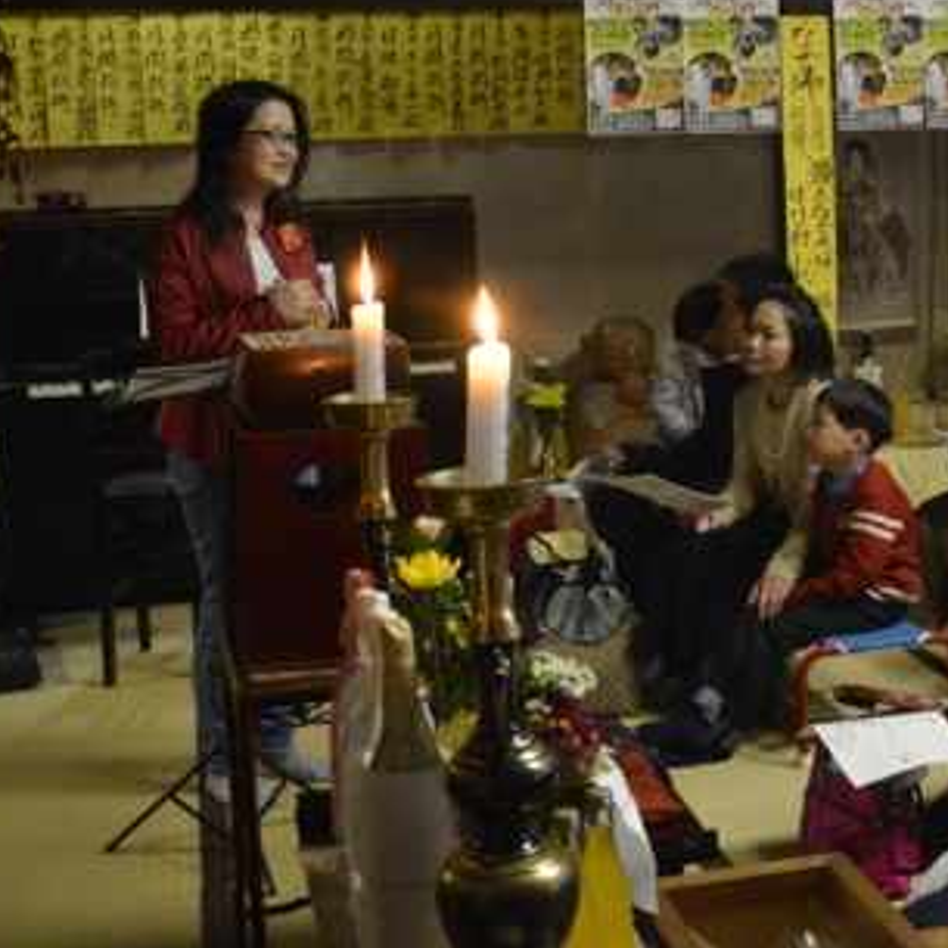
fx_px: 1859
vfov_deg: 28.1
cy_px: 208
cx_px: 1007
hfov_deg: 26.6
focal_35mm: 60
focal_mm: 18
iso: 1600
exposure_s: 1/25
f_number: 3.5
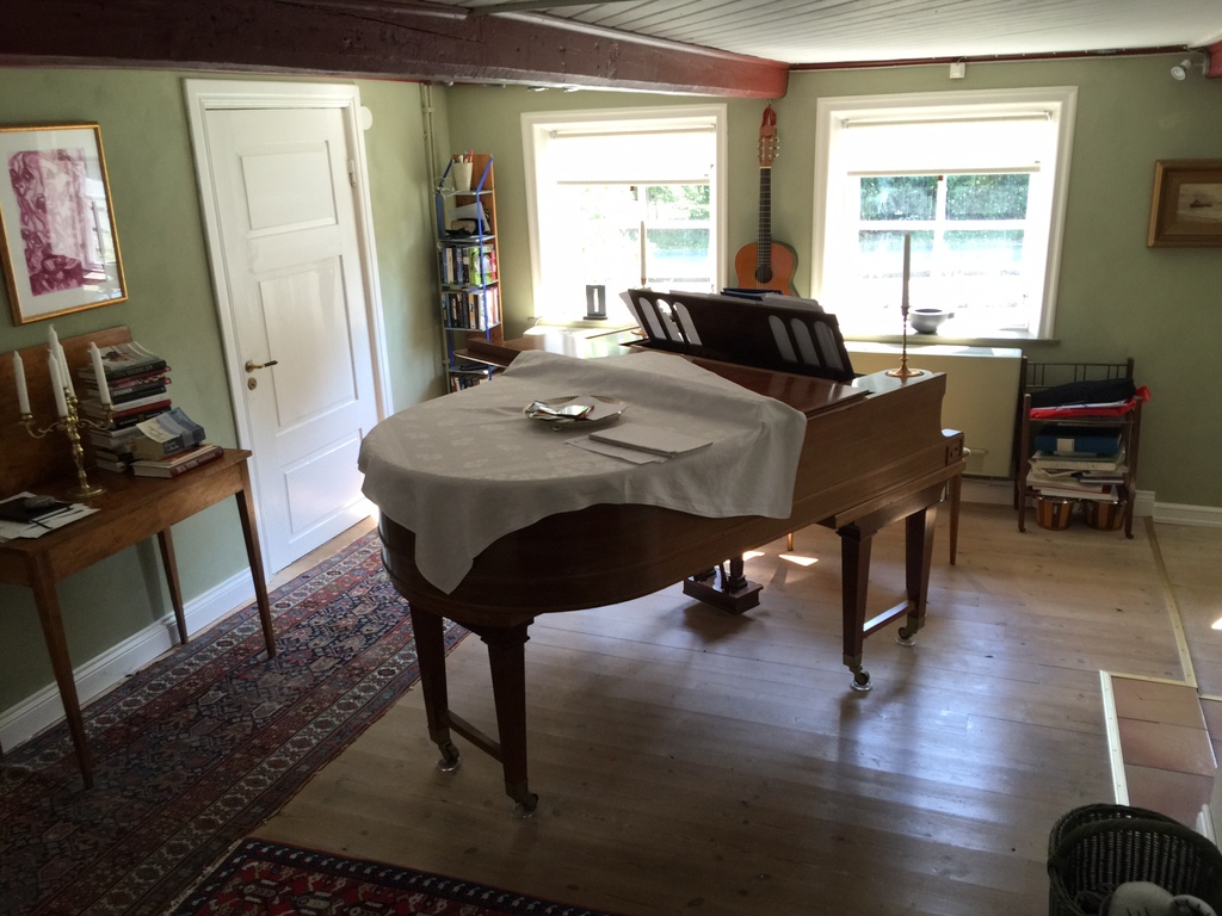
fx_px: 1024
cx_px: 611
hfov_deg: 61.7
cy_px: 458
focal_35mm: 29
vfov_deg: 48.2
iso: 32
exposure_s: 1/40
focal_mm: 4.15
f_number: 2.2
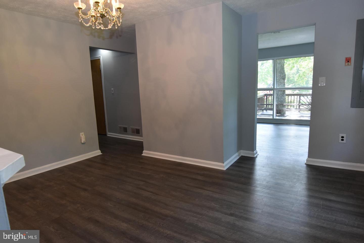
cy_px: 122
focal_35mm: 21
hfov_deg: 81.2
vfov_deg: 59.5
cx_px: 182
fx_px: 212
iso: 800
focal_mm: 14
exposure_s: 1/100
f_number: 5
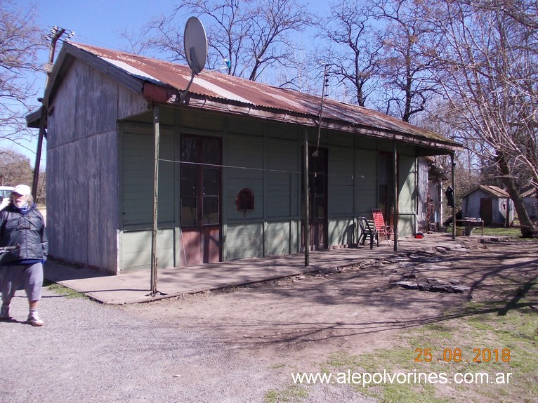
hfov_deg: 63.5
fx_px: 435
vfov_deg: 49.7
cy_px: 202
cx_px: 269
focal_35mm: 28
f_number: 5.4
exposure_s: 1/200
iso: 80
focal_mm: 4
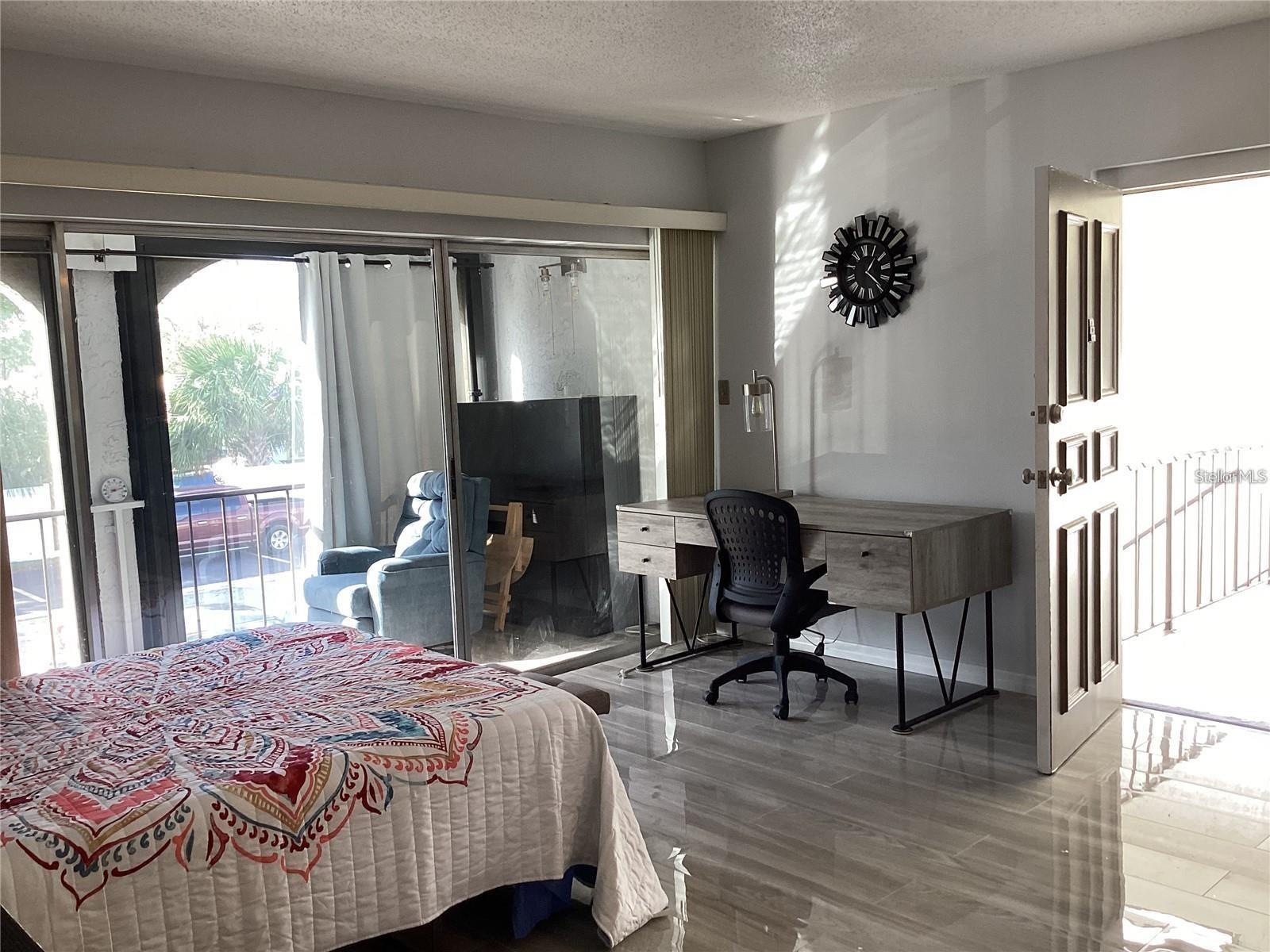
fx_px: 1137
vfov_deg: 45.4
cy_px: 476
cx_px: 635
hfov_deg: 58.4
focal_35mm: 31
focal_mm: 3.3
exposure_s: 1/60
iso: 64
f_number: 2.4
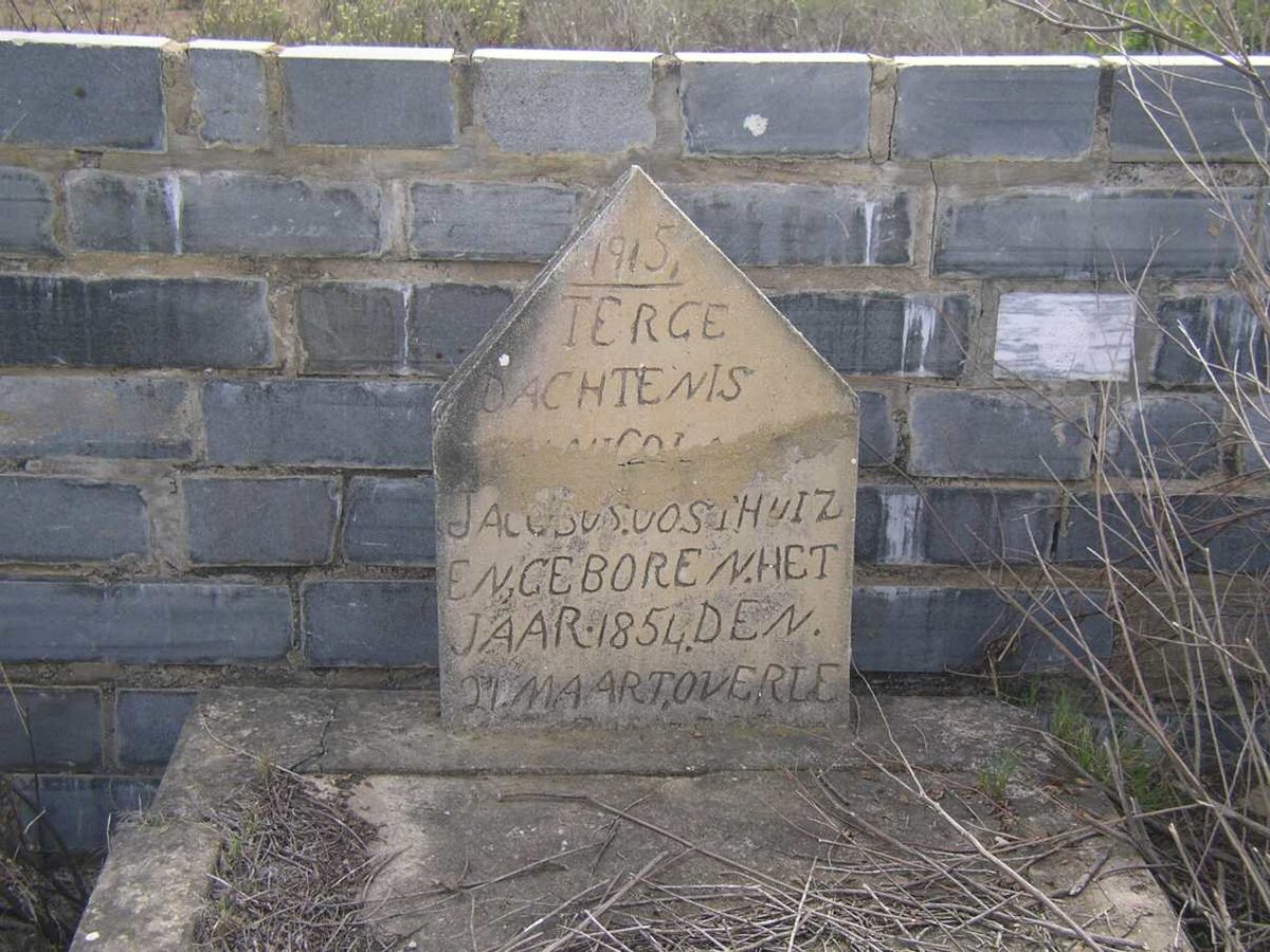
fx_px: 2091
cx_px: 635
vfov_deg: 25.7
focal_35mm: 57
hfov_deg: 33.8
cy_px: 476
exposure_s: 1/160
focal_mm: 8.9
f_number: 3.3
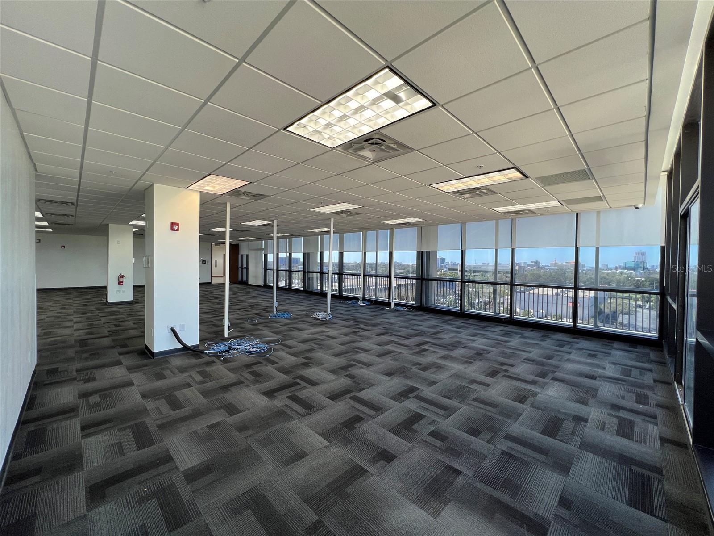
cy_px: 268
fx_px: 268
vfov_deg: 89.9
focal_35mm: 13
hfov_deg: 106.2
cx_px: 357
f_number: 1.8
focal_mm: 1.57
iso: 80
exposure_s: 1/120
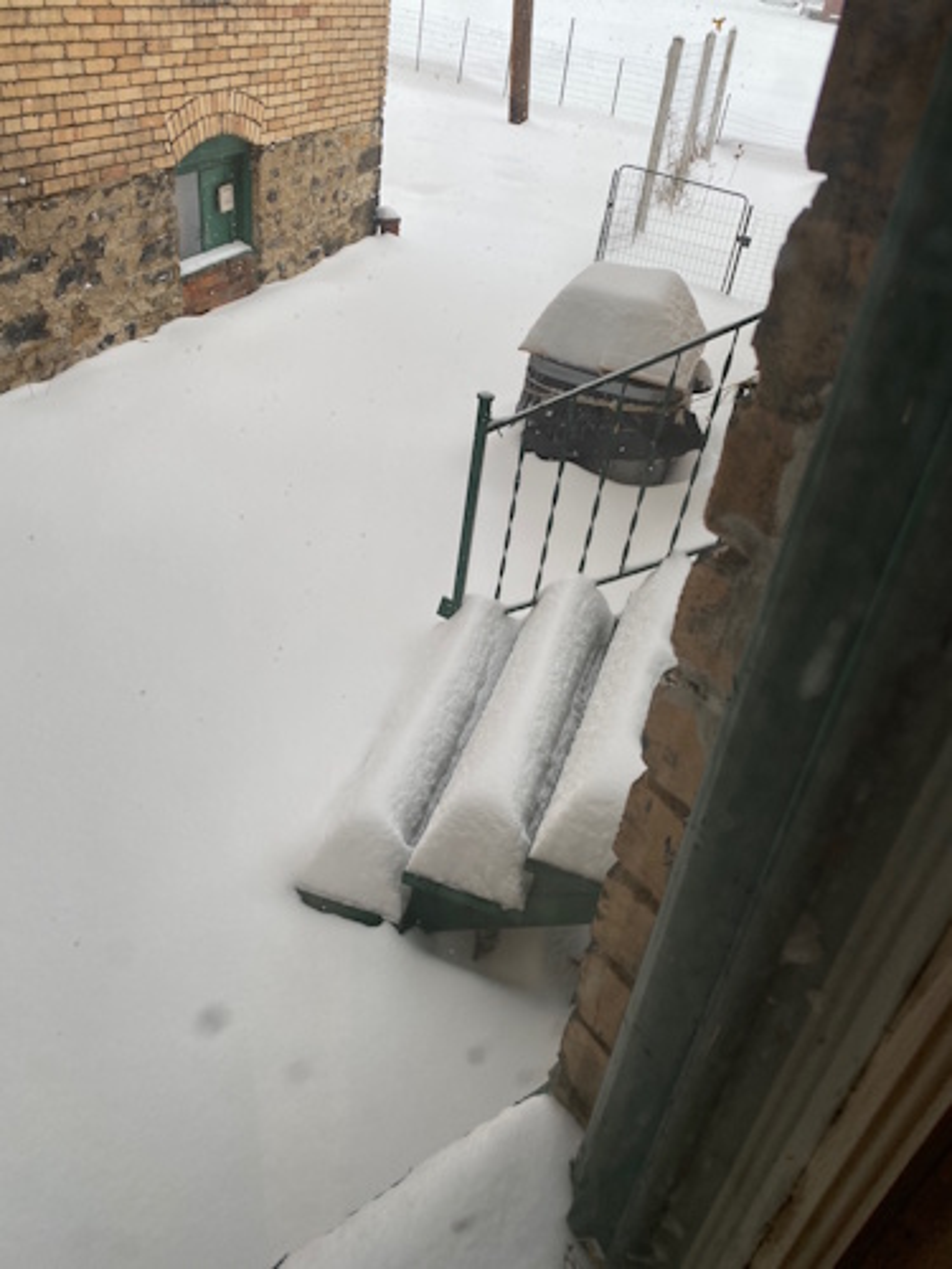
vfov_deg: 67.3
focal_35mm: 26
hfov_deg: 53.1
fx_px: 953
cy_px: 634
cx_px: 476
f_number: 1.8
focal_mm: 4.25
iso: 32
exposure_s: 1/384
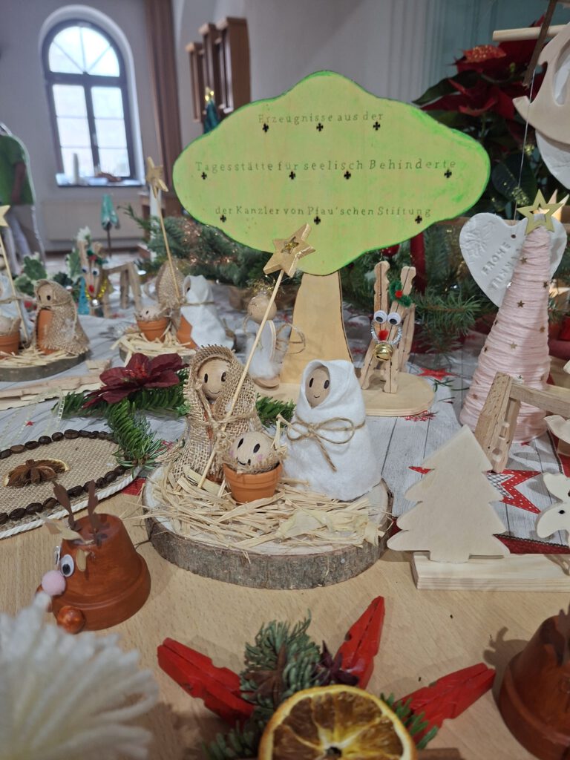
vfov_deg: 73.9
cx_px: 285
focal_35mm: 23
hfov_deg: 58.9
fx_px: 505
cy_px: 380
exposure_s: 1/50
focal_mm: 5.54
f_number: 1.8
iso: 320
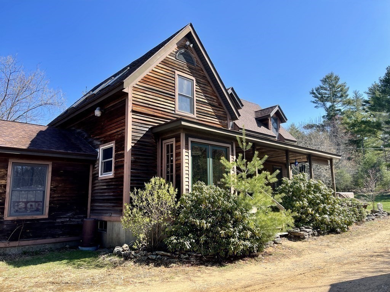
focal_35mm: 26
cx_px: 195
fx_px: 293
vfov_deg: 53.1
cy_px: 146
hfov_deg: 67.3
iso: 32
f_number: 1.6
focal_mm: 5.1
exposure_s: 1/1597
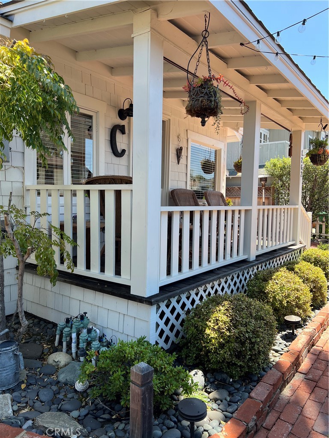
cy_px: 219
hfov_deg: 53.1
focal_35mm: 26
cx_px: 164
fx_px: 329
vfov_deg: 67.3
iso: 50
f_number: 1.5
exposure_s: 1/758
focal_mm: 5.7
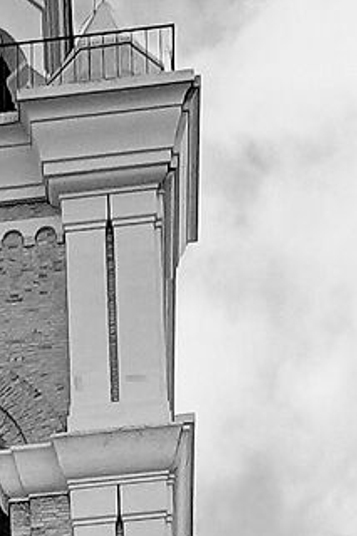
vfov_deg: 9.0
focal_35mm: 180
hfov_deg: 7.5
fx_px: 2680
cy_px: 1658
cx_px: -216
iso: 125
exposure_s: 1/400
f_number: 4
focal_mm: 9.4
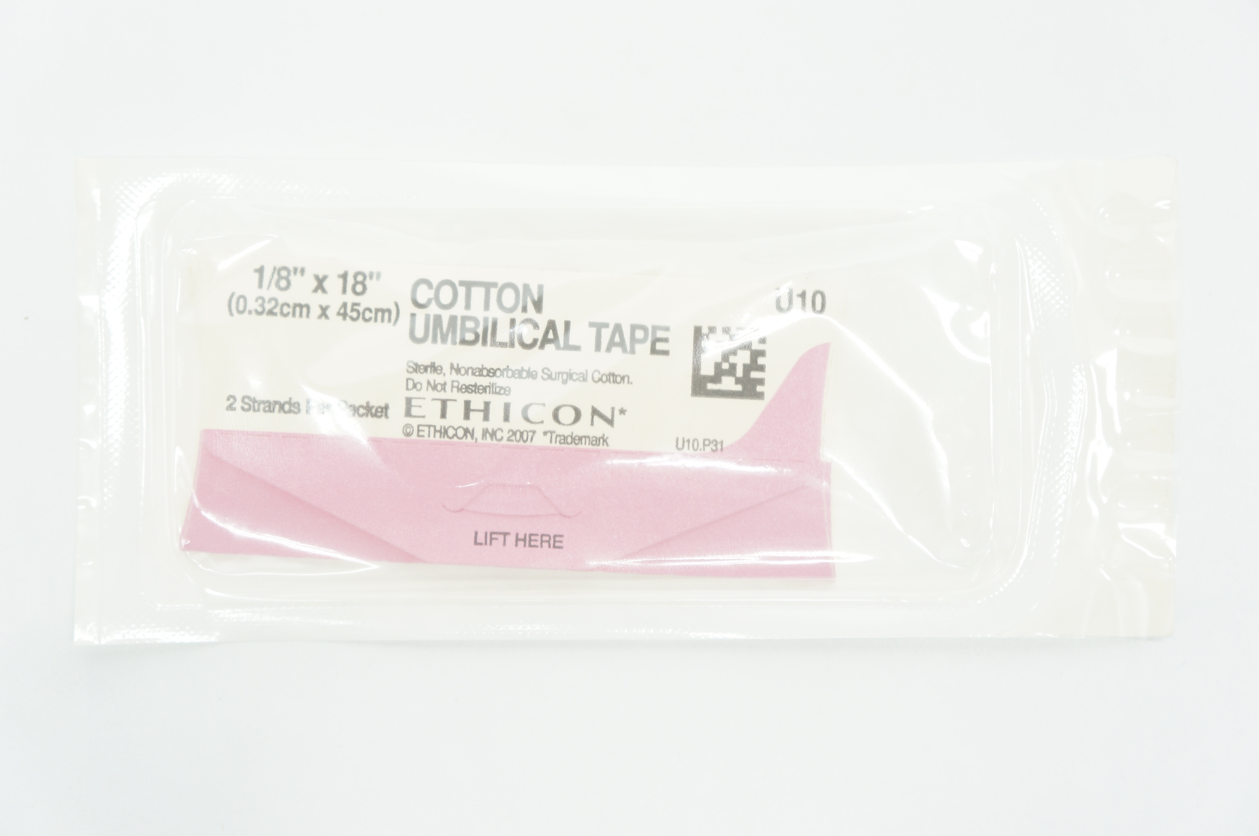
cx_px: 630
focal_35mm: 50
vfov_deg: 27.2
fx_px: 1729
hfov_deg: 40.0
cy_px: 418
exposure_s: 1/60
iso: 400
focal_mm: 33
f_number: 4.5
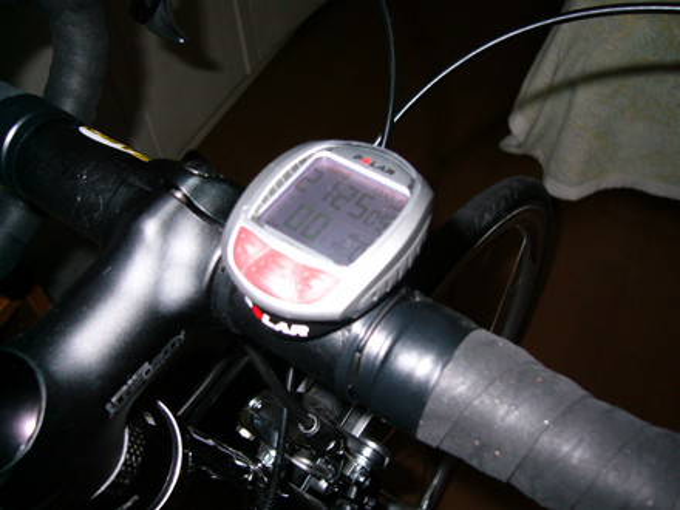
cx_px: 340
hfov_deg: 52.6
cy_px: 255
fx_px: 688
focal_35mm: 35
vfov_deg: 40.7
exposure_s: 1/60
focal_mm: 5.8
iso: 100
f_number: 2.8
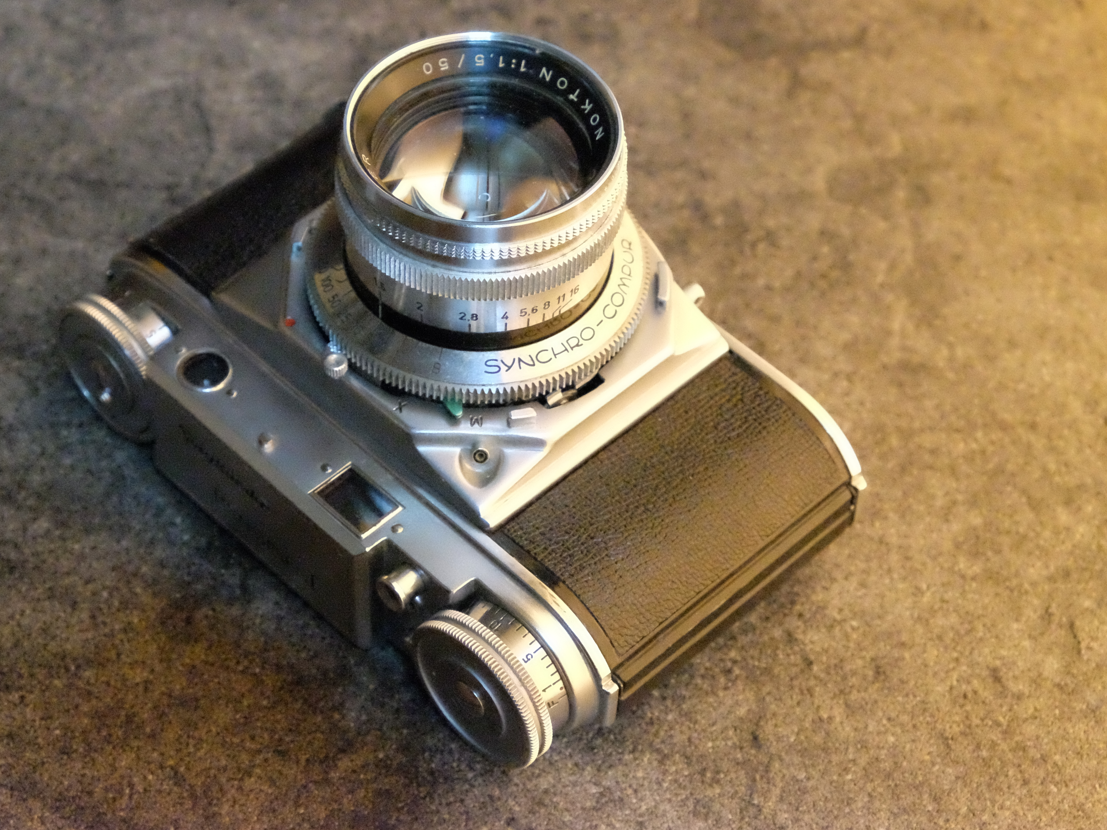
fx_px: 2654
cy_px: 412
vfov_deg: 17.8
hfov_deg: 23.5
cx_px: 480
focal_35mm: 83
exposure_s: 1/100
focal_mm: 50.5
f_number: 8
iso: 25600
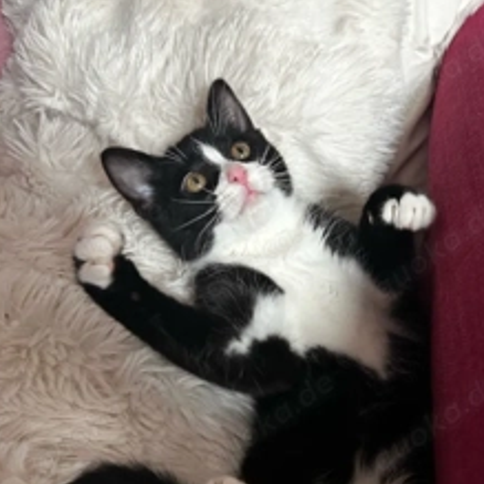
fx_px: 664
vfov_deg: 40.0
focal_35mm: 42
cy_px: 274
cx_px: 316
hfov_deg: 39.6
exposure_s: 1/60
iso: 200
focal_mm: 5.7
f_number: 1.5
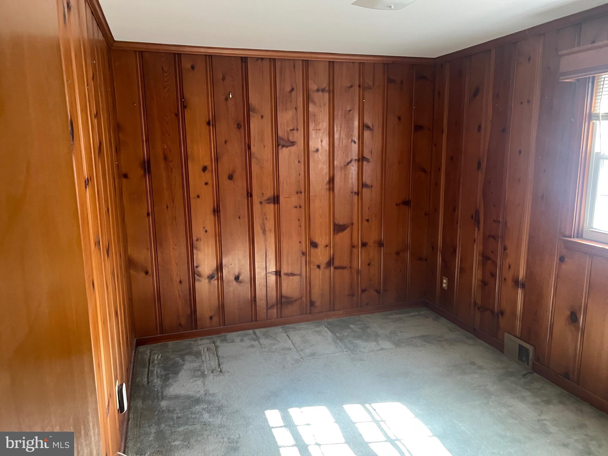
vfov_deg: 53.1
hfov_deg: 67.3
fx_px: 457
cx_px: 304
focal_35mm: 26
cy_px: 228
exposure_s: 1/60
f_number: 1.5
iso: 250
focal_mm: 5.7
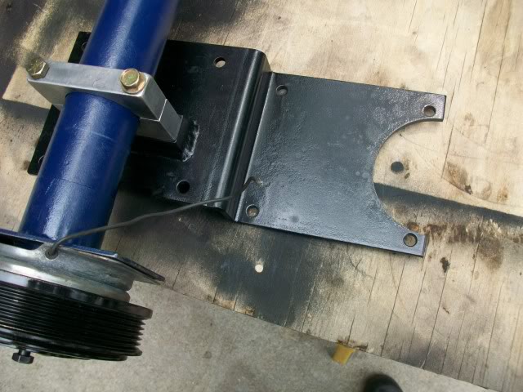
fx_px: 483
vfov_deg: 44.2
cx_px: 262
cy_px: 196
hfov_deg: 56.8
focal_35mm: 32
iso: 64
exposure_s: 1/200
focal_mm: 5.7
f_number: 2.8
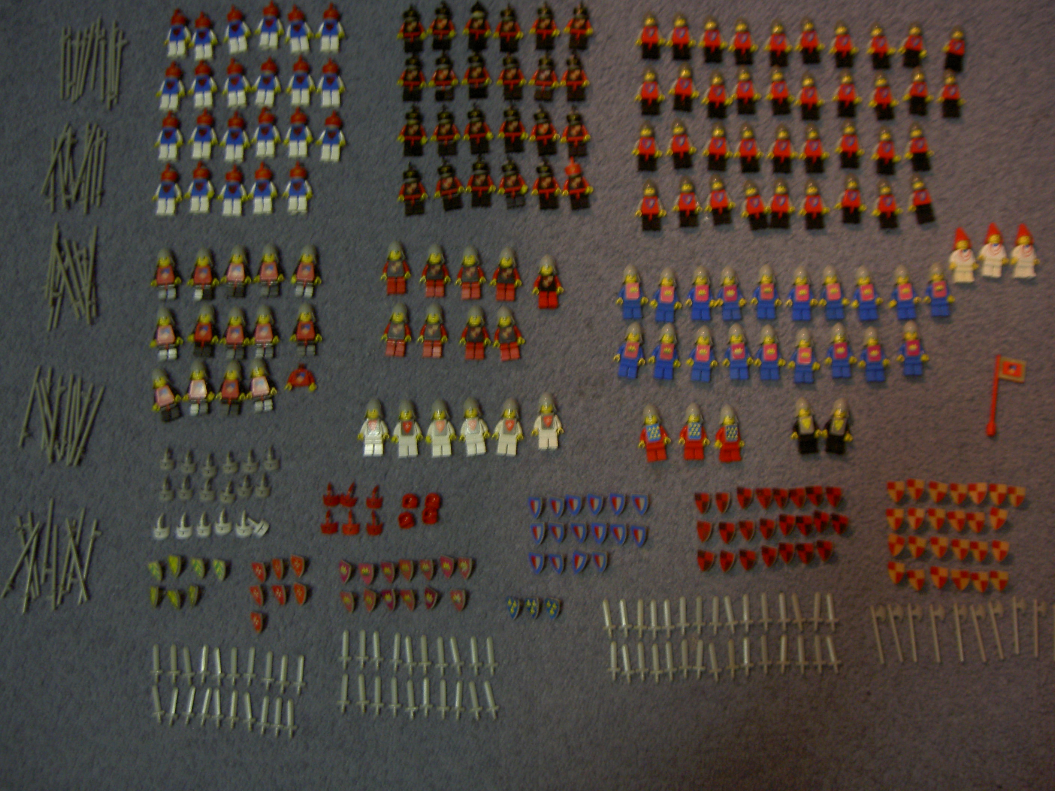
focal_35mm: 39
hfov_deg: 47.9
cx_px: 528
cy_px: 396
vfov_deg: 36.8
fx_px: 1189
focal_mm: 8
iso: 100
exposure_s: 1/8
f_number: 2.8
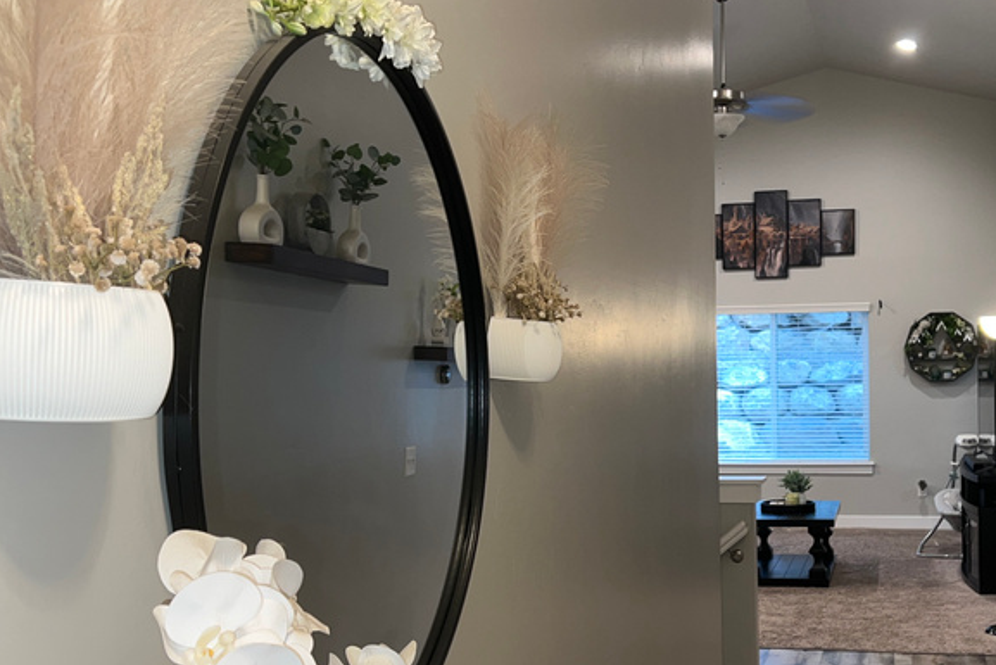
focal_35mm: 48
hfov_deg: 40.6
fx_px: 1328
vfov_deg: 28.0
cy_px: 420
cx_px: 658
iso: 40
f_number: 1.5
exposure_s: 1/17
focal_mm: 5.7
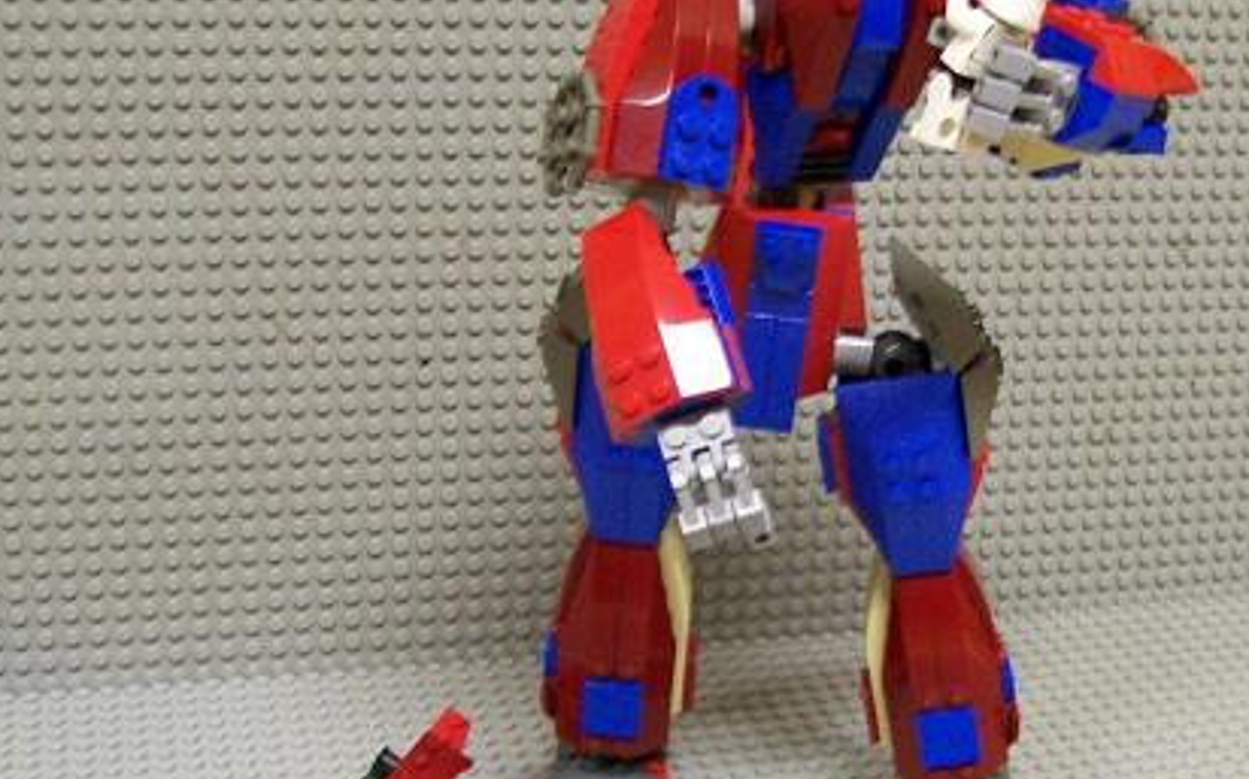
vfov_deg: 22.7
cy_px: 453
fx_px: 1939
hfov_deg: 35.5
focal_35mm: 57
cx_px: 765
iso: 160
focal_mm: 6
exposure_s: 1/12.8
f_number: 2.7
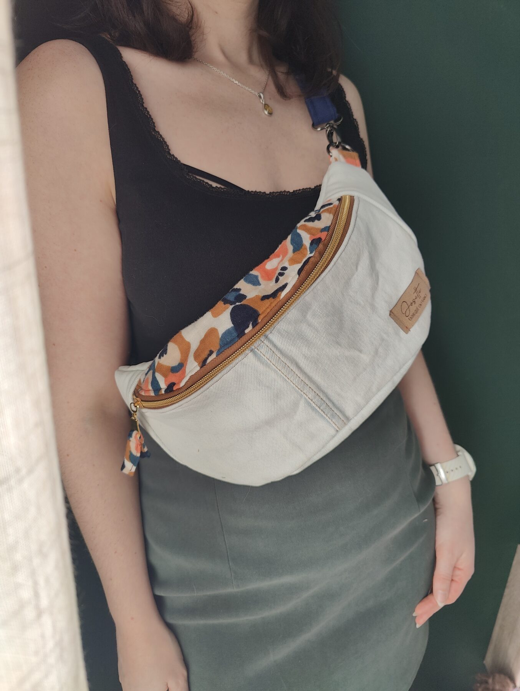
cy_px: 346
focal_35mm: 23
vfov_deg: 73.9
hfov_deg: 59.0
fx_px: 460
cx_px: 260
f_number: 1.8
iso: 64
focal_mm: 6.06
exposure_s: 1/100
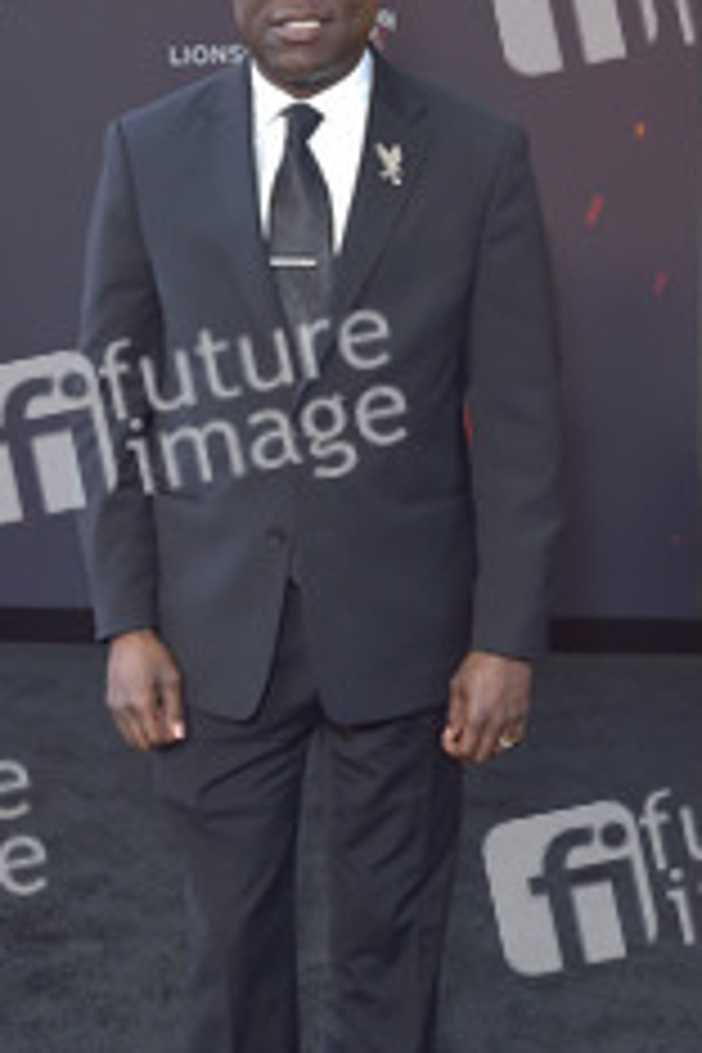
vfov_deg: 37.3
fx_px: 1550
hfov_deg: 25.5
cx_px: 308
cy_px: 644
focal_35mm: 53
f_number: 6.3
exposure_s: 1/250
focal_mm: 31
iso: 640
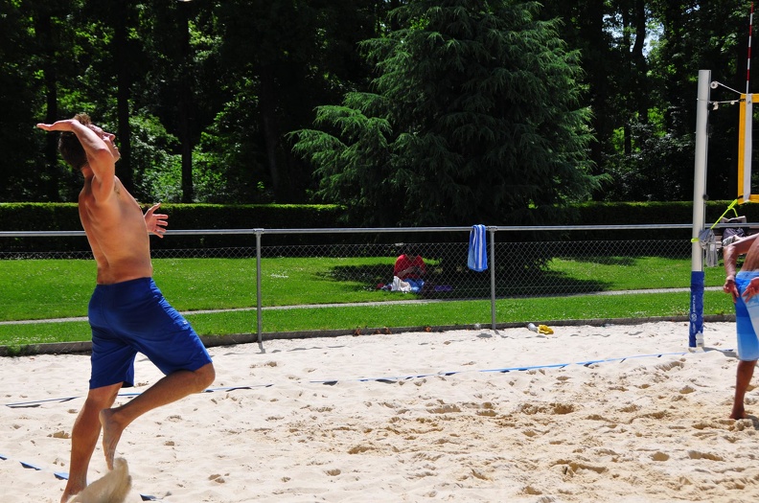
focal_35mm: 84
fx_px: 1768
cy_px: 252
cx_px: 380
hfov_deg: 24.2
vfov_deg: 16.2
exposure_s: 1/640
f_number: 7.1
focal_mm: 56
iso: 200
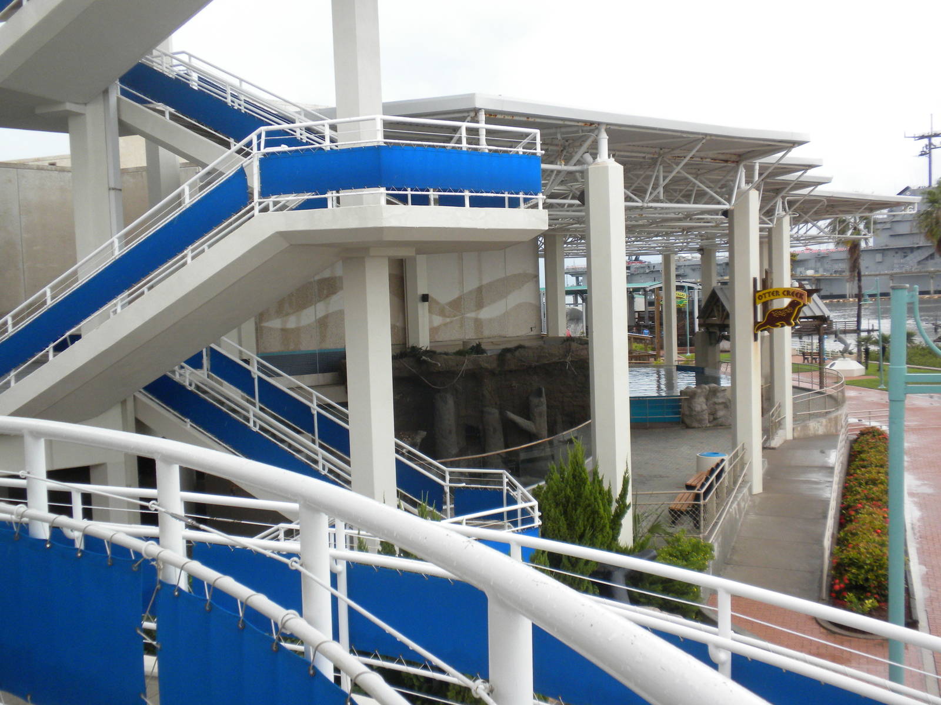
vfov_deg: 38.7
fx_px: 1006
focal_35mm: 37
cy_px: 352
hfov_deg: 50.1
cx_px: 470
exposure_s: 1/498
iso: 117
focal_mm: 6.6
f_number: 3.5
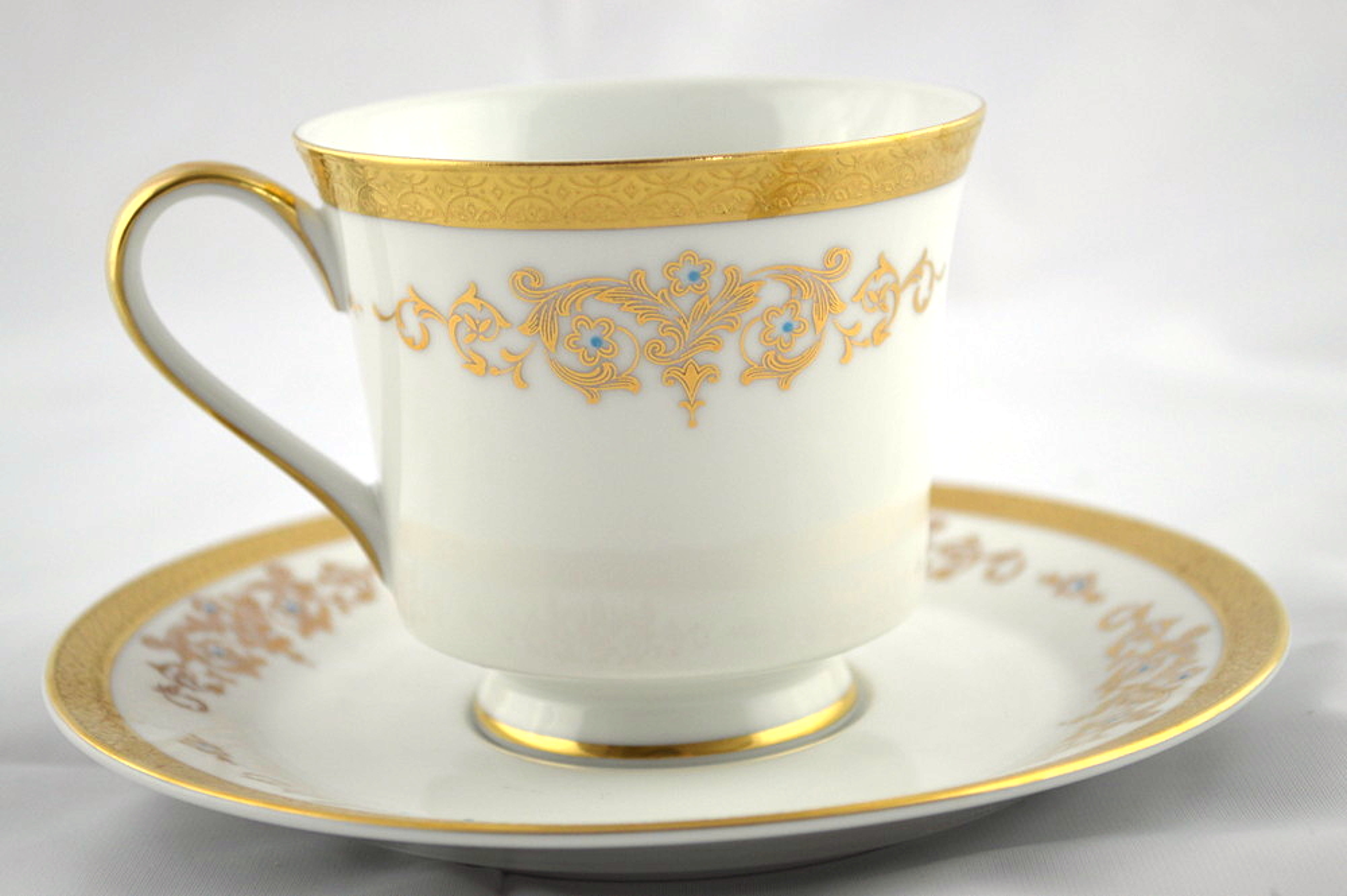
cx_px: 674
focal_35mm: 82
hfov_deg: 24.6
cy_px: 448
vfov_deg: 16.5
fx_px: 3084
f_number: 5.6
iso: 400
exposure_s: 1/60
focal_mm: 55
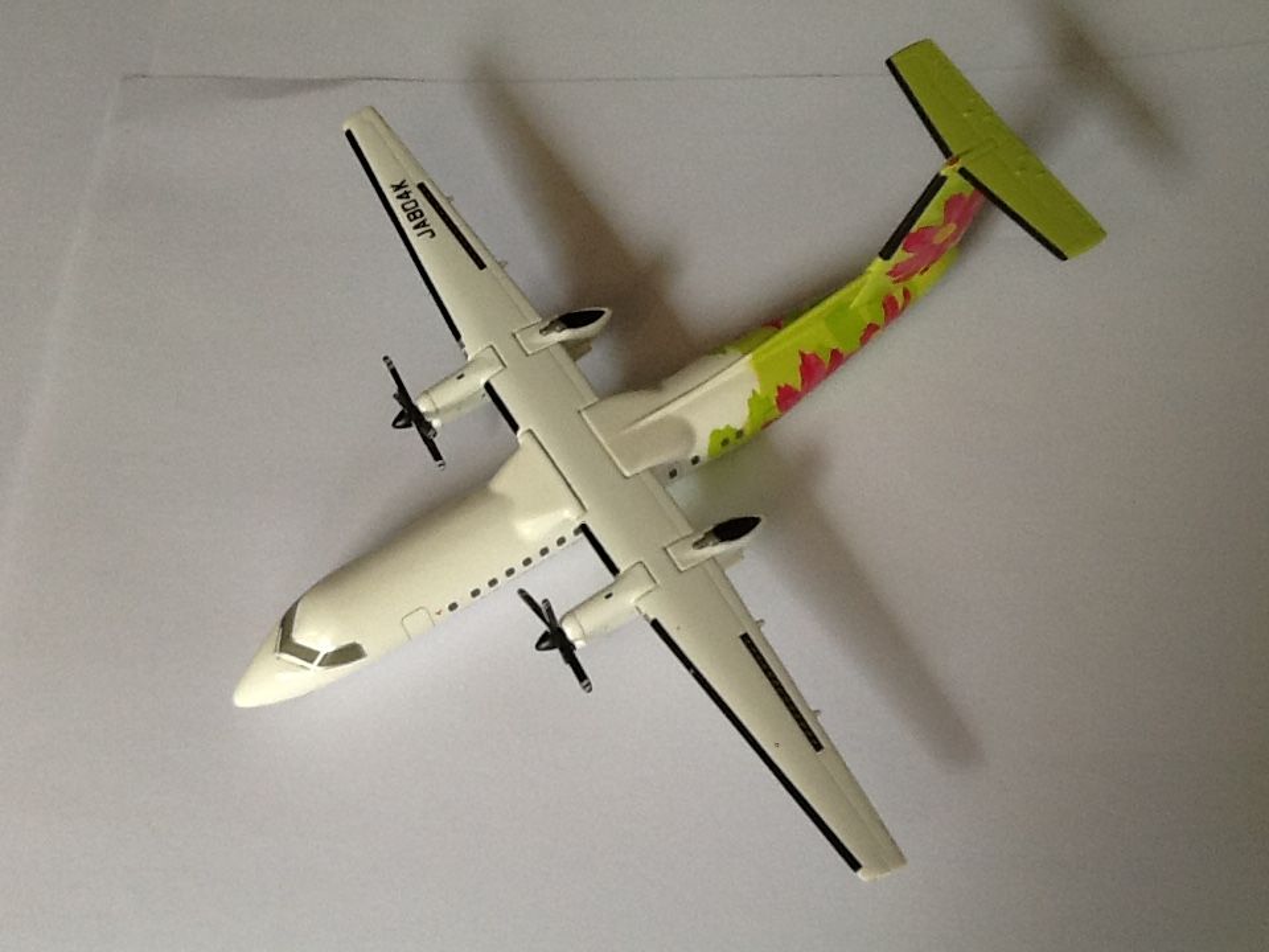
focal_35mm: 44
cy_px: 476
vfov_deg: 32.9
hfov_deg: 42.9
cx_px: 634
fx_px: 1613
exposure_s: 1/30
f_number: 2.4
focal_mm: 2.03
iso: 50
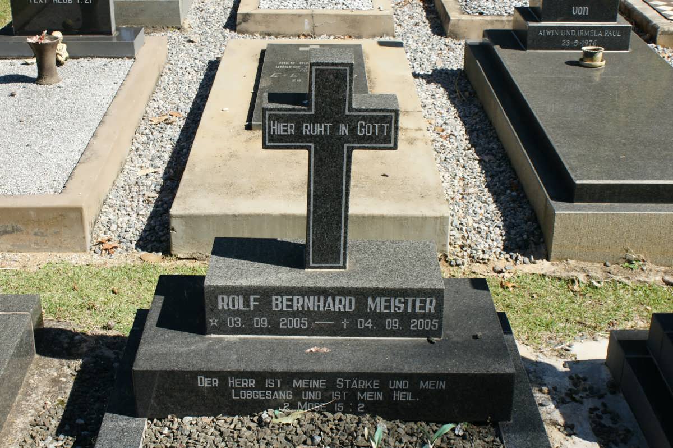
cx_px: 336
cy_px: 224
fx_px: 981
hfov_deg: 37.9
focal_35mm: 52
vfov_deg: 25.7
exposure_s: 1/200
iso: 200
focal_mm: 35
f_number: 9
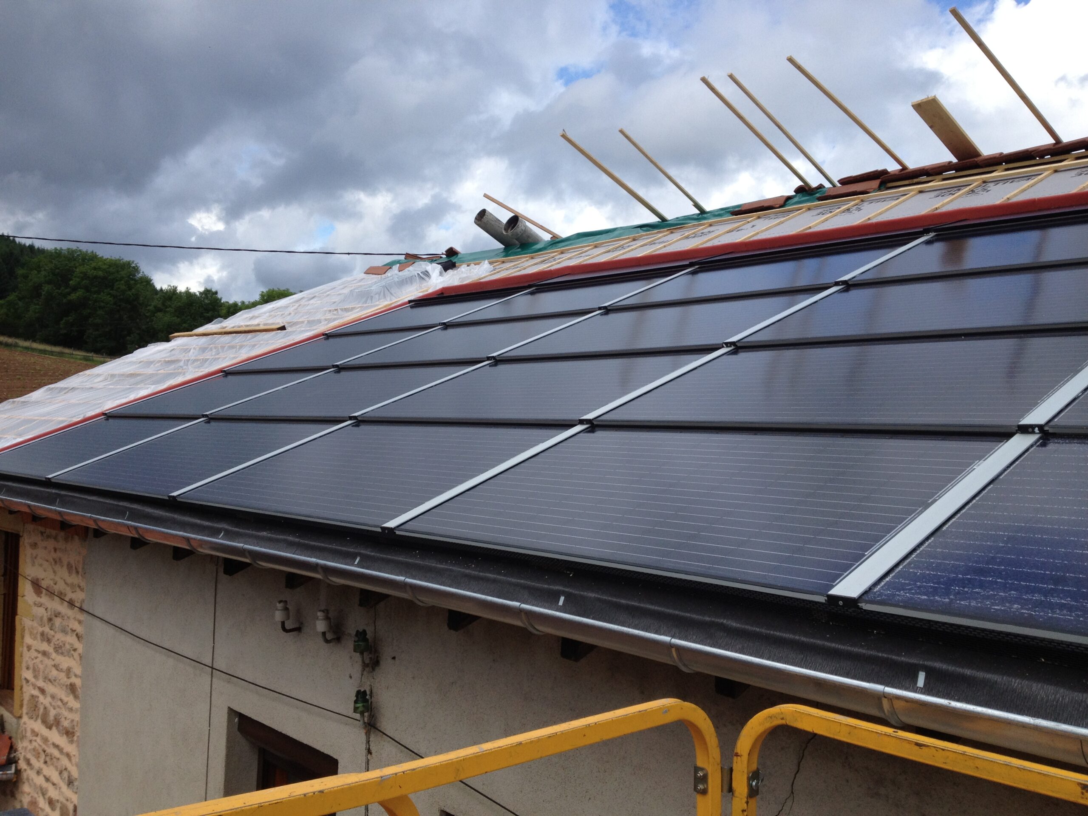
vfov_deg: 40.7
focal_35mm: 35
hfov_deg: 52.6
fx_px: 1100
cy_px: 408
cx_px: 544
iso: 64
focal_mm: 4.28
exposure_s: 1/1022
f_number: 2.4
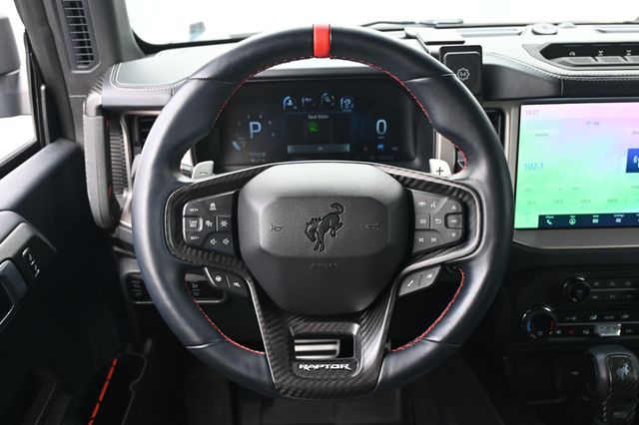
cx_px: 320
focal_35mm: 34
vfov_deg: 38.3
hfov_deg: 55.1
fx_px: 612
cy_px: 212
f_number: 4.2
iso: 720
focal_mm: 23
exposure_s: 1/125
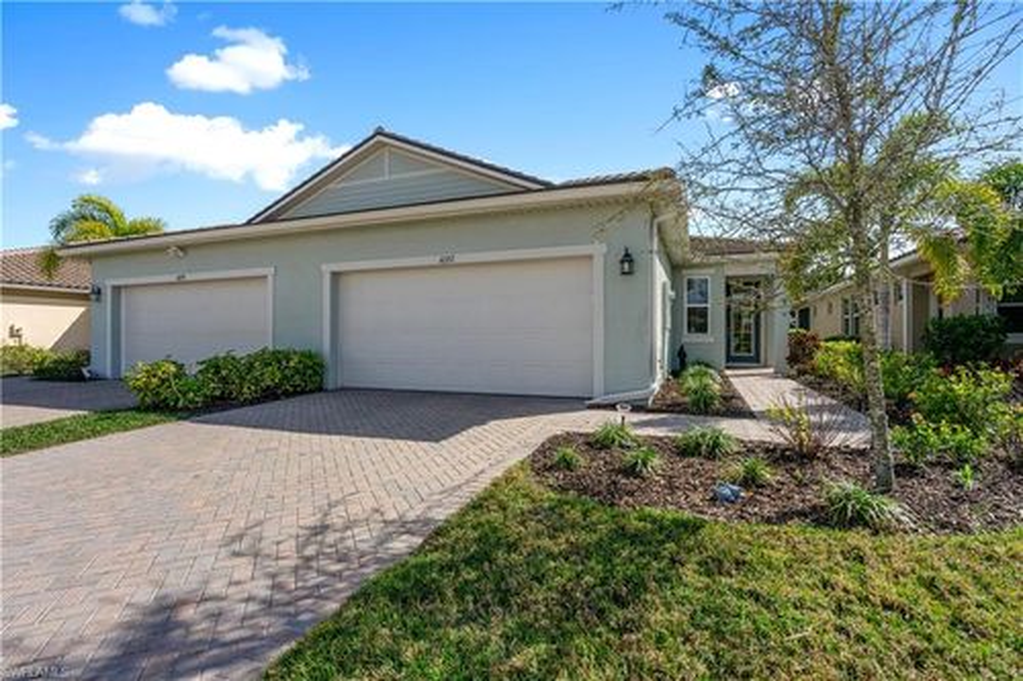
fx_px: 454
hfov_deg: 96.8
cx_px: 512
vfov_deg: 73.7
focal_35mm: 16
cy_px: 340
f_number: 8
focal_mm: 16
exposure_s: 1/1250
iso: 400
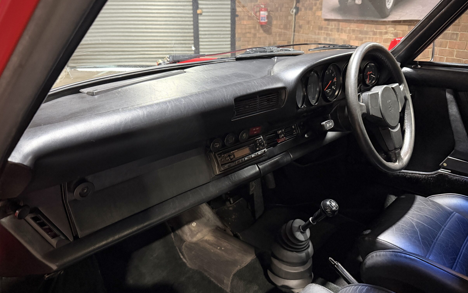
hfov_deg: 68.4
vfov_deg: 46.0
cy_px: 138
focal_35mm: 27
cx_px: 236
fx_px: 344
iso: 800
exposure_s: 1/33
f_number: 1.78
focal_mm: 6.76
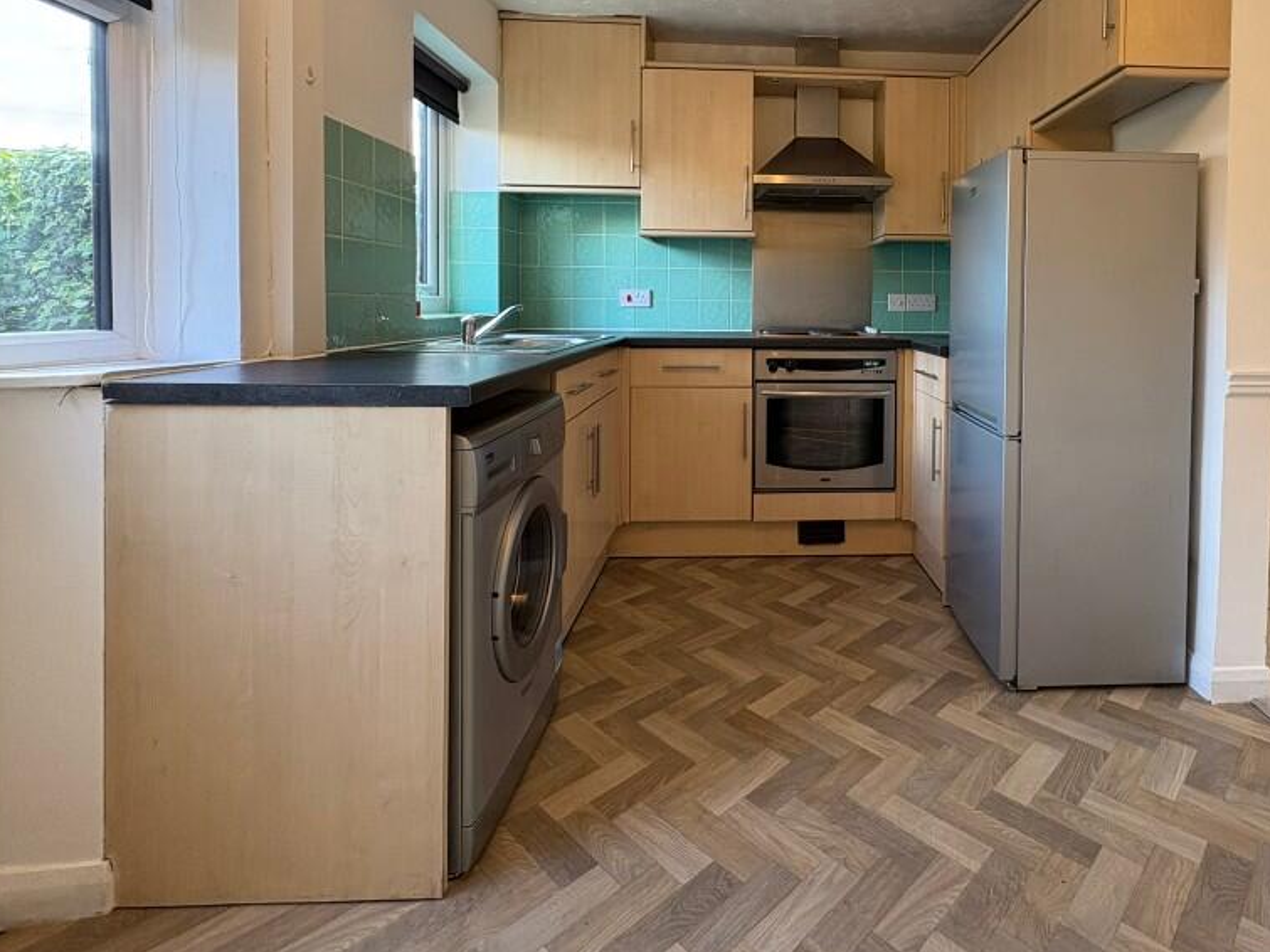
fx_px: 697
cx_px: 792
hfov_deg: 83.1
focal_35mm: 19
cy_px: 320
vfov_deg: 66.9
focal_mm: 2.22
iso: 250
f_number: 2.2
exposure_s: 1/95
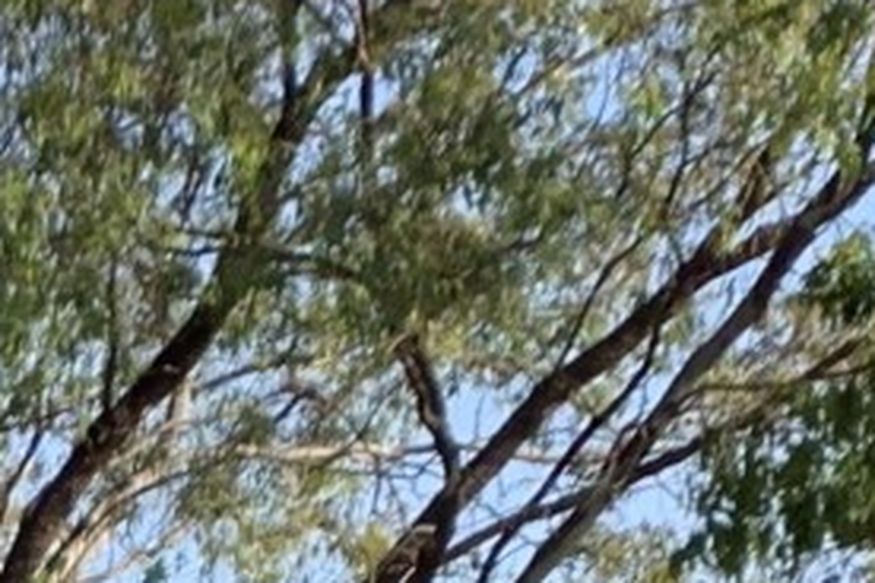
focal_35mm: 201
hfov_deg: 9.5
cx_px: -926
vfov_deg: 6.3
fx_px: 4885
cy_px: 1739
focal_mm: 4.25
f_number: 1.8
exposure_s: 1/392
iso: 25
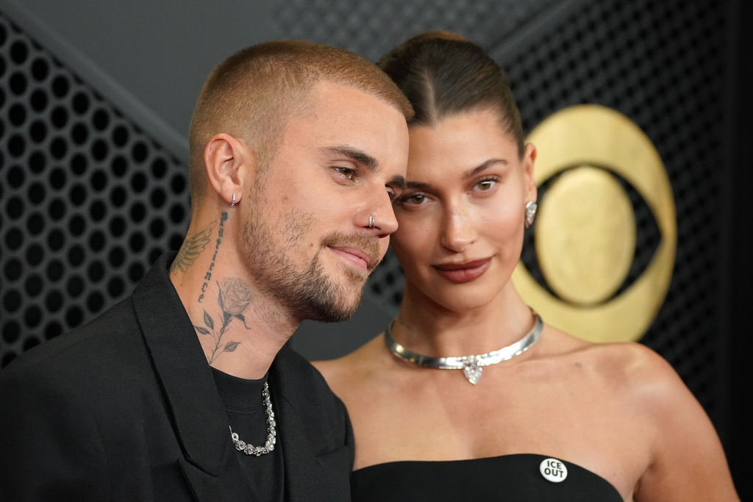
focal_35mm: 196
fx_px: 4100
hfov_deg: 10.5
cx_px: 376
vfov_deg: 7.0
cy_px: 251
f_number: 5.6
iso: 5000
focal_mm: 196
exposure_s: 1/500
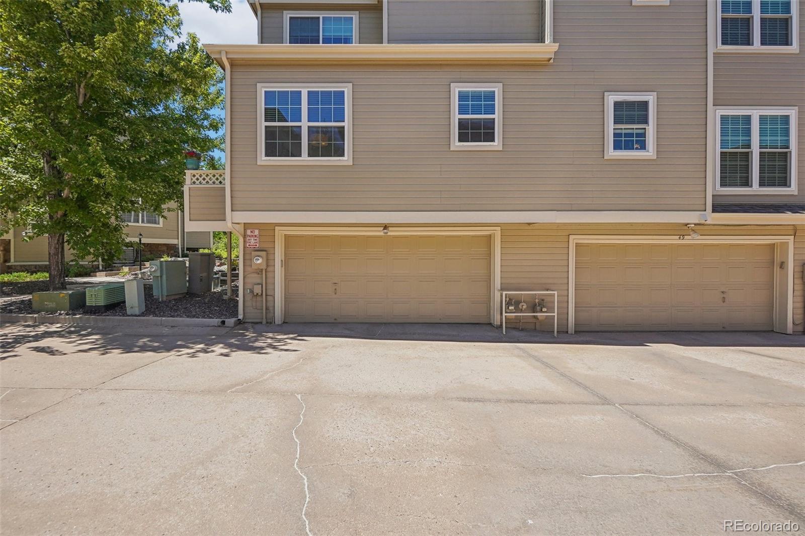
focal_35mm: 15
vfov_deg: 77.3
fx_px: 335
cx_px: 402
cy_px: 268
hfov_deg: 100.4
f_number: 8
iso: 100
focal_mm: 10
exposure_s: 1/200
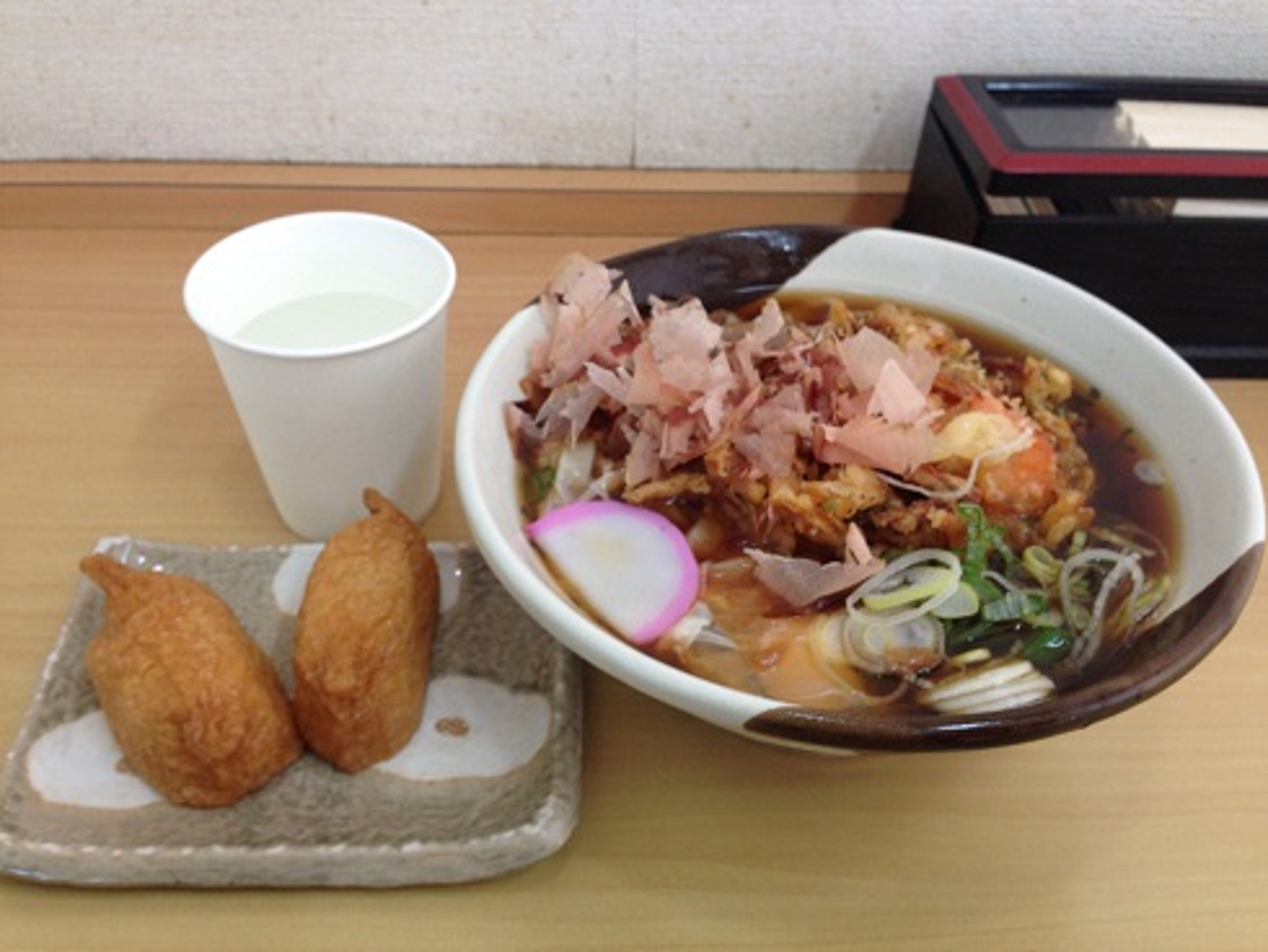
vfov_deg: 43.0
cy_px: 476
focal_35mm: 33
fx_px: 1209
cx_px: 634
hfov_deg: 55.3
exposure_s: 1/20
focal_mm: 4.12
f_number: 2.4
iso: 64
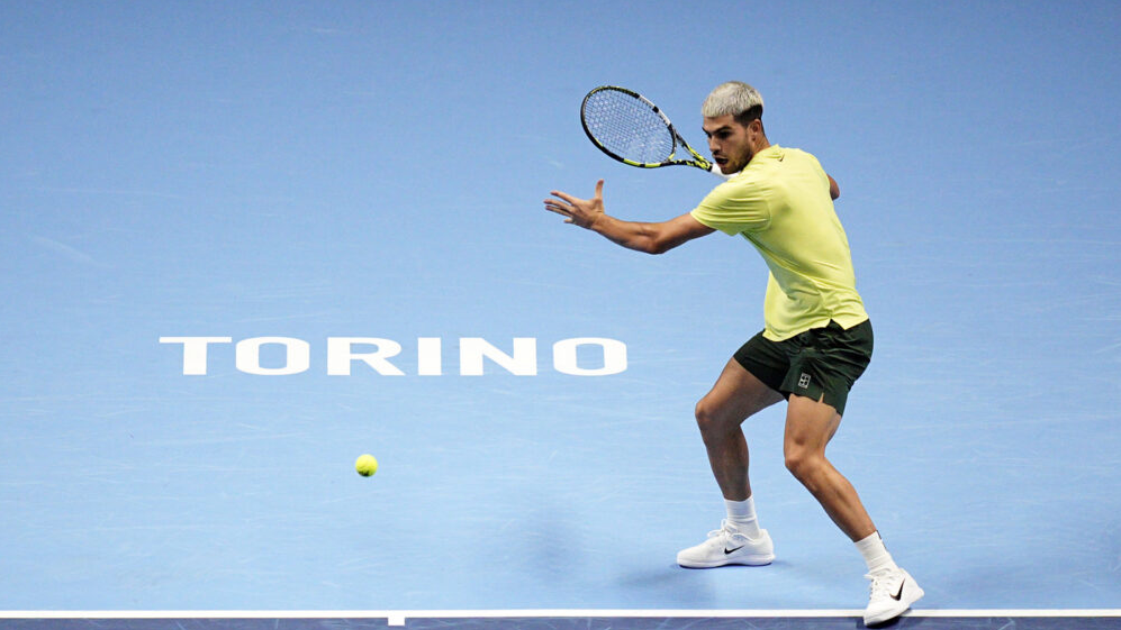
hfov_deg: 5.1
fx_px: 12485
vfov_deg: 2.9
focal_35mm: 420
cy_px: 337
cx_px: 561
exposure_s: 1/2000
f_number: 2.8
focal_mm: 400
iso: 5000
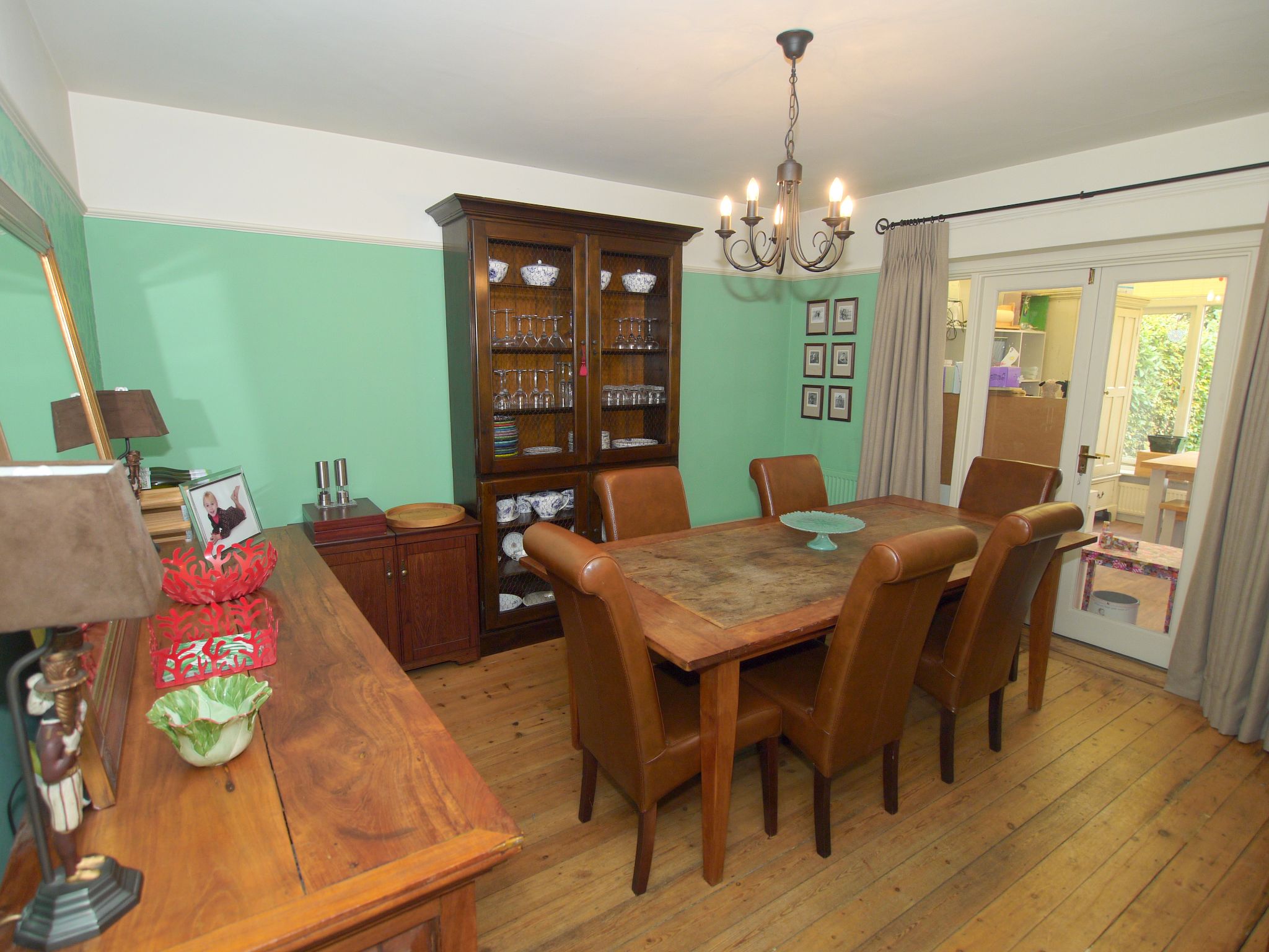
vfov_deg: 71.6
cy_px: 476
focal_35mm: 18
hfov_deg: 87.8
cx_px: 634
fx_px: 660
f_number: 4
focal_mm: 9
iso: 100
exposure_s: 1/60
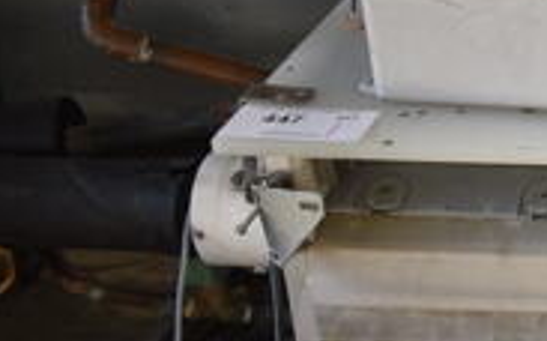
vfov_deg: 14.2
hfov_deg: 18.8
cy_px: 114
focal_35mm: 92
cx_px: 903
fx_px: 1370
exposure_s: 1/250
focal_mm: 18
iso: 500
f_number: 3.5
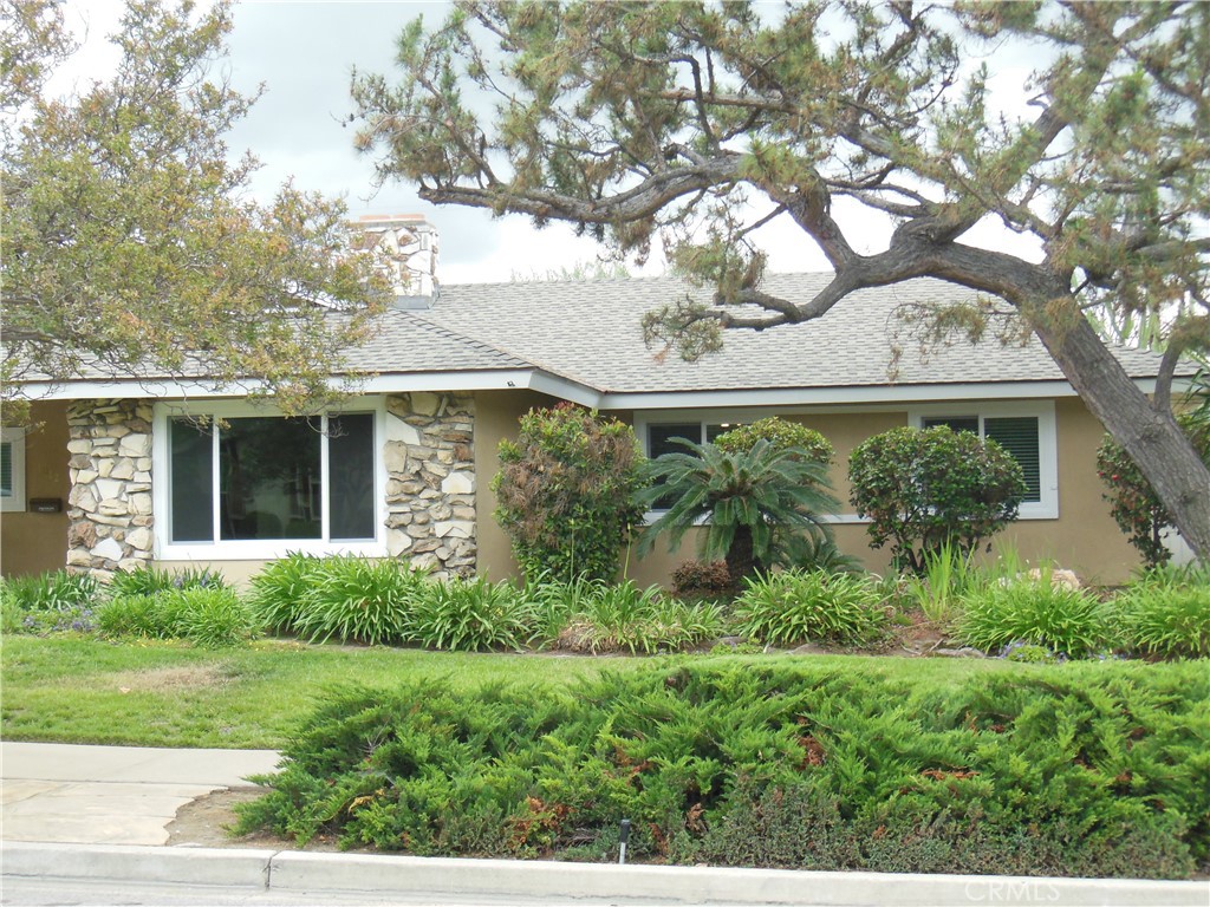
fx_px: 2097
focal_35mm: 60
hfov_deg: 32.2
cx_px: 605
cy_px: 454
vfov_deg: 24.4
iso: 320
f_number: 5
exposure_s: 1/250
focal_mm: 10.7
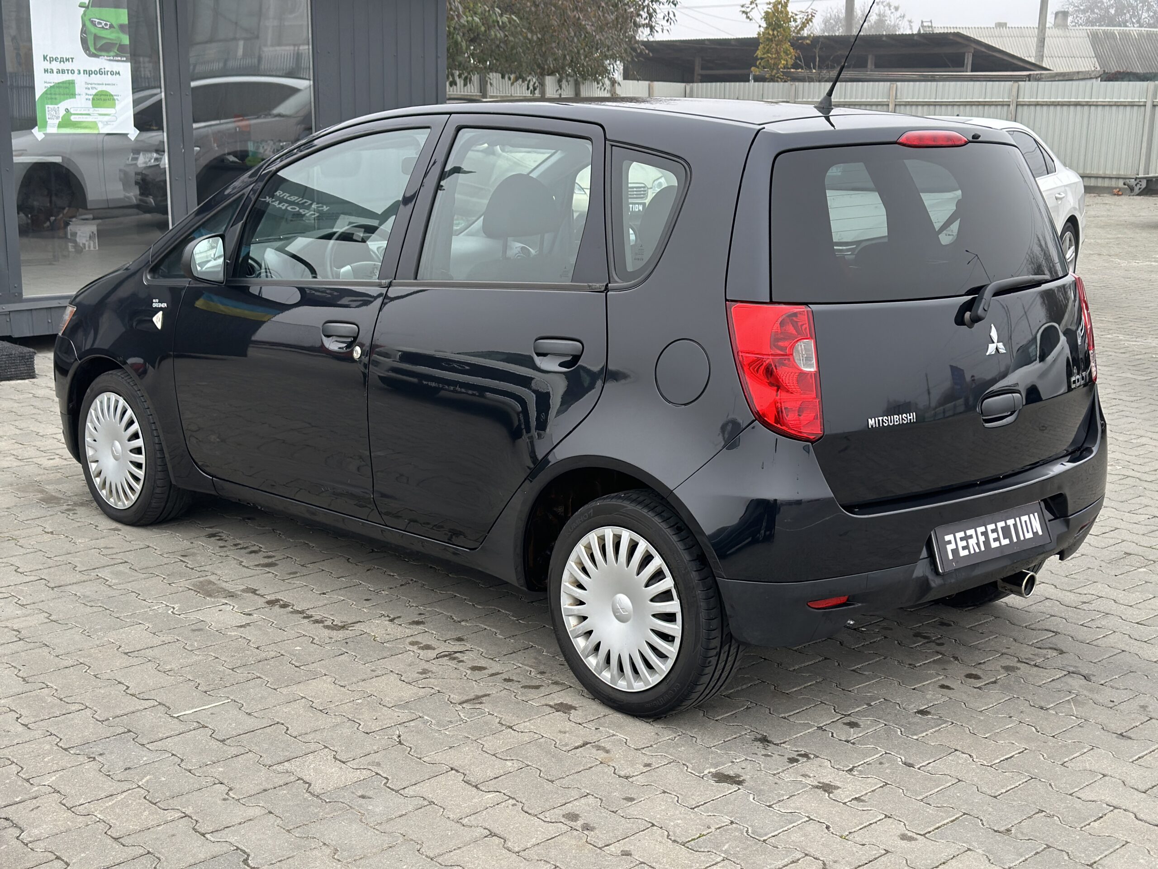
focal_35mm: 48
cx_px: 579
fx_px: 1606
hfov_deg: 39.7
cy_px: 434
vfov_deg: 30.3
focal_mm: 6.86
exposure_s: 1/634
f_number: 1.78
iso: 80
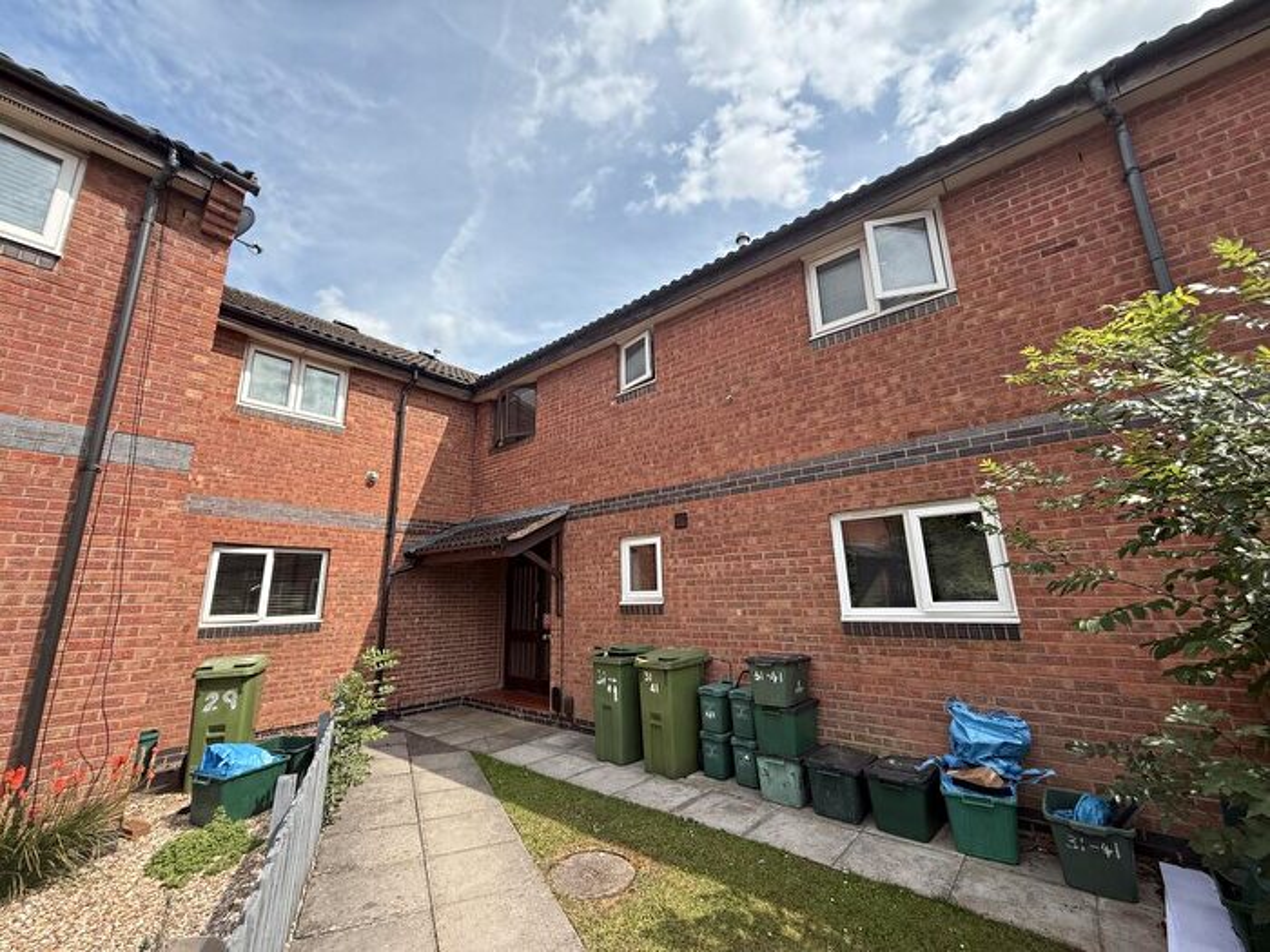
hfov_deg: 102.1
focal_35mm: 14
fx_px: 514
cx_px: 635
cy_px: 476
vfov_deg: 85.7
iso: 64
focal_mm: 2.22
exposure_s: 1/1068
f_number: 2.2
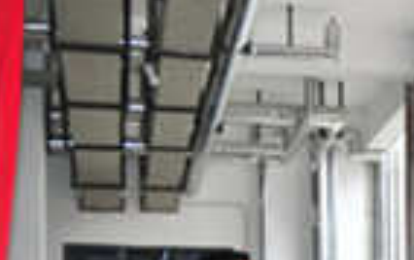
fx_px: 1310
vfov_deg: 10.8
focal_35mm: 116
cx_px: 618
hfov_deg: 16.4
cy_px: 432
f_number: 3.5
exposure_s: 1/125
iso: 800
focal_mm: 18
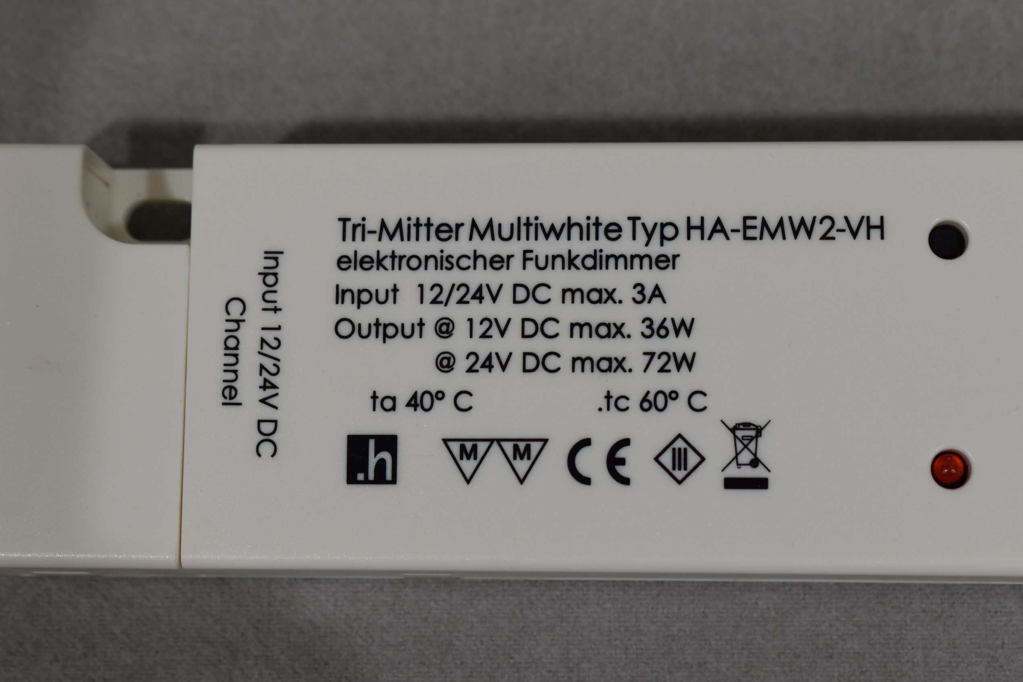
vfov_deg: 16.4
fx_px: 2373
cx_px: 514
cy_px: 340
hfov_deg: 24.3
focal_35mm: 84
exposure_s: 1/60
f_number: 8
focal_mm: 55
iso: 250
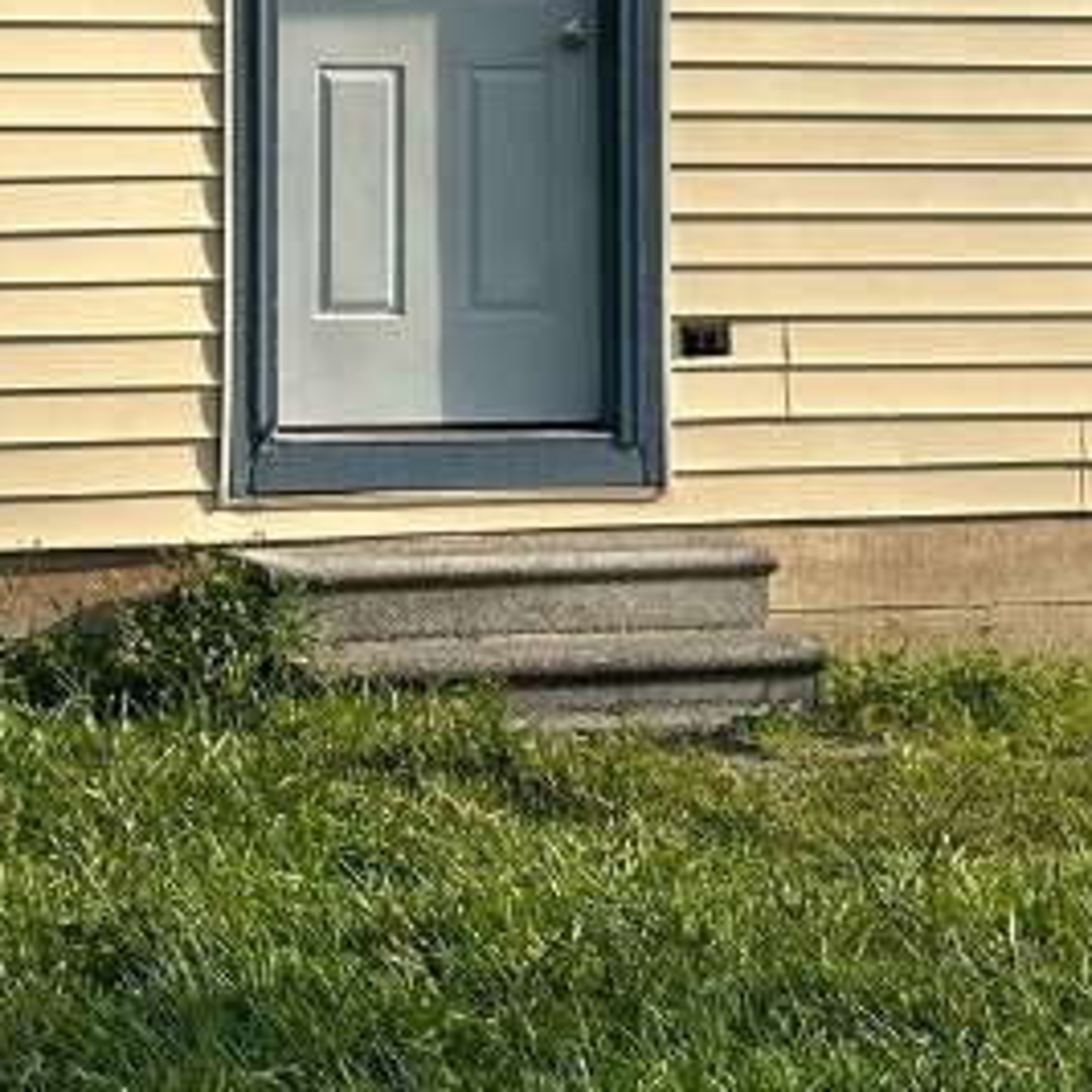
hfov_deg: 10.7
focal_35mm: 163
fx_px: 5818
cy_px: -380
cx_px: 409
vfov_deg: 10.5
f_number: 1.78
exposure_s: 1/2976
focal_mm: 6.86
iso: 64
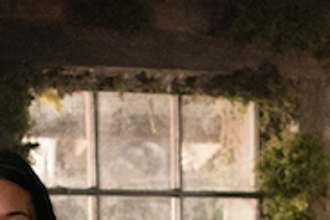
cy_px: 555
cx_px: 168
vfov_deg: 5.7
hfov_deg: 9.0
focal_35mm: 229
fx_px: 2099
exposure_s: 1/200
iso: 5000
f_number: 2.5
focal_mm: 35
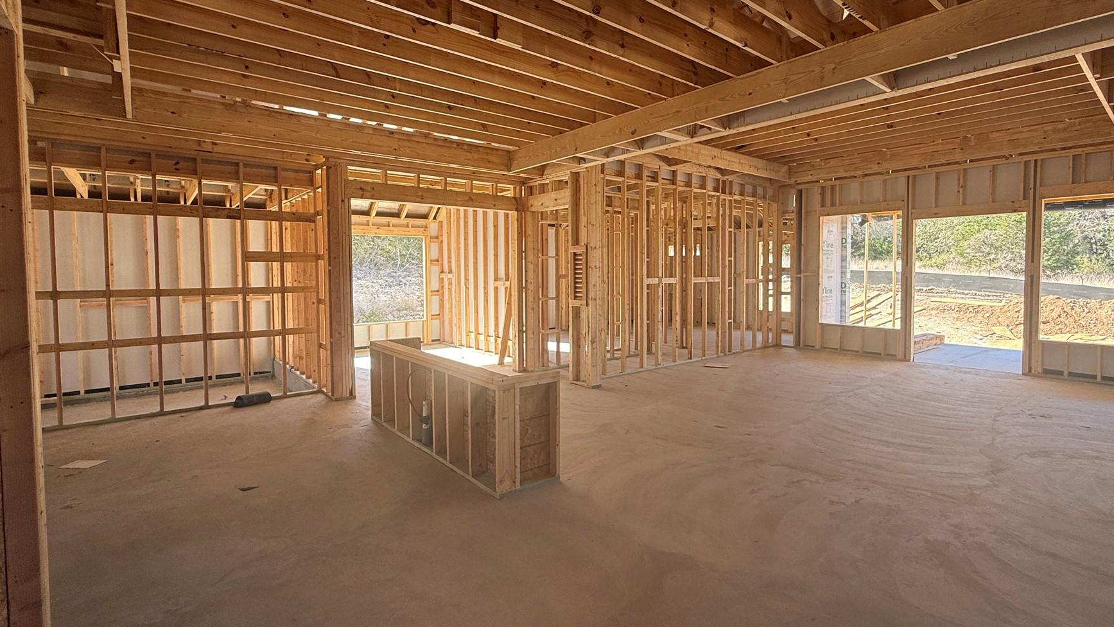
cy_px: 291
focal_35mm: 18
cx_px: 623
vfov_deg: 61.0
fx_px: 532
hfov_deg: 92.2
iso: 64
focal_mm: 2.22
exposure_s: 1/135
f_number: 2.2
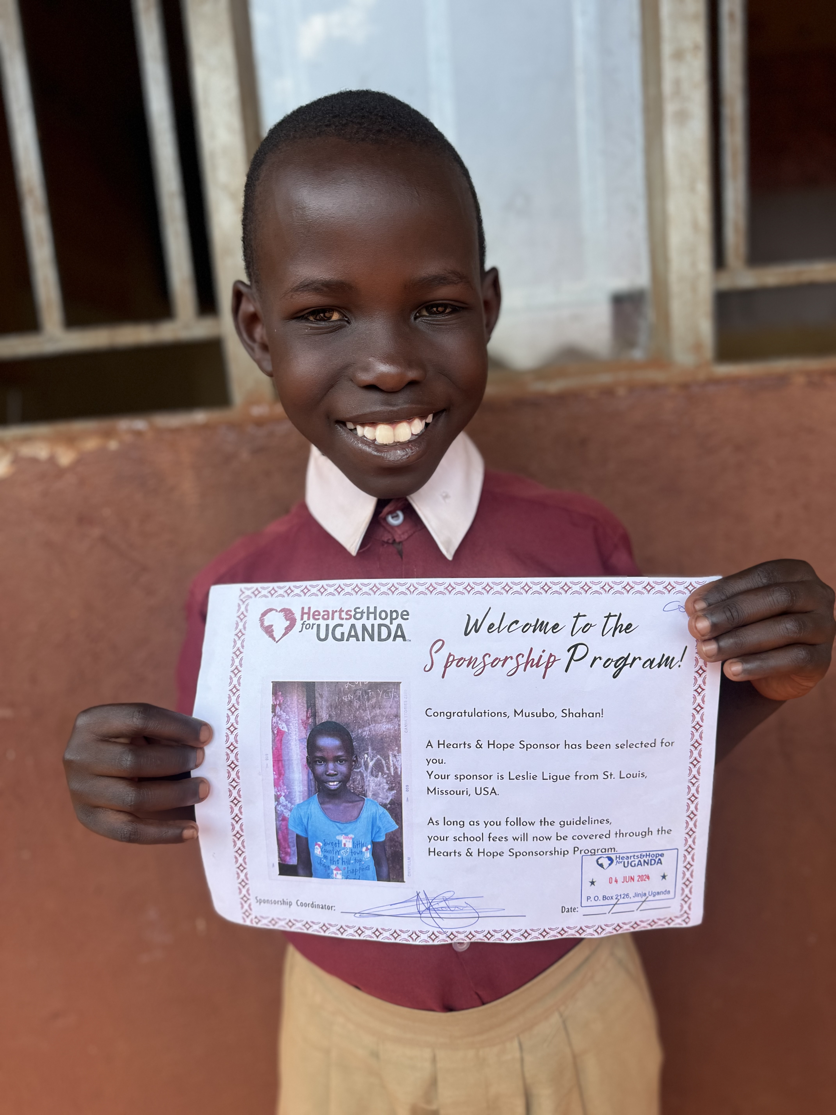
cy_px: 558
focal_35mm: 24
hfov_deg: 56.8
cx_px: 418
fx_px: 773
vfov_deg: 71.6
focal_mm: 6.76
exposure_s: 1/707
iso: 80
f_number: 1.78
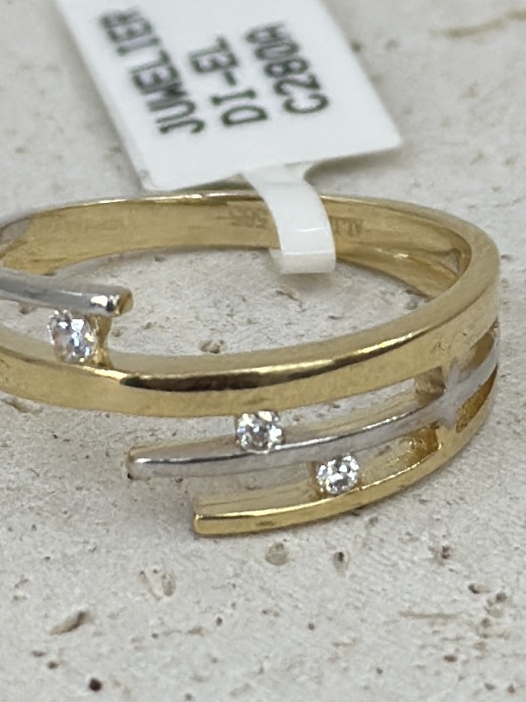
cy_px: 340
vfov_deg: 15.2
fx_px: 2635
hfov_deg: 11.4
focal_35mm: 130
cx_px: 216
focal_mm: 6.86
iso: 80
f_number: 1.78
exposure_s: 1/612
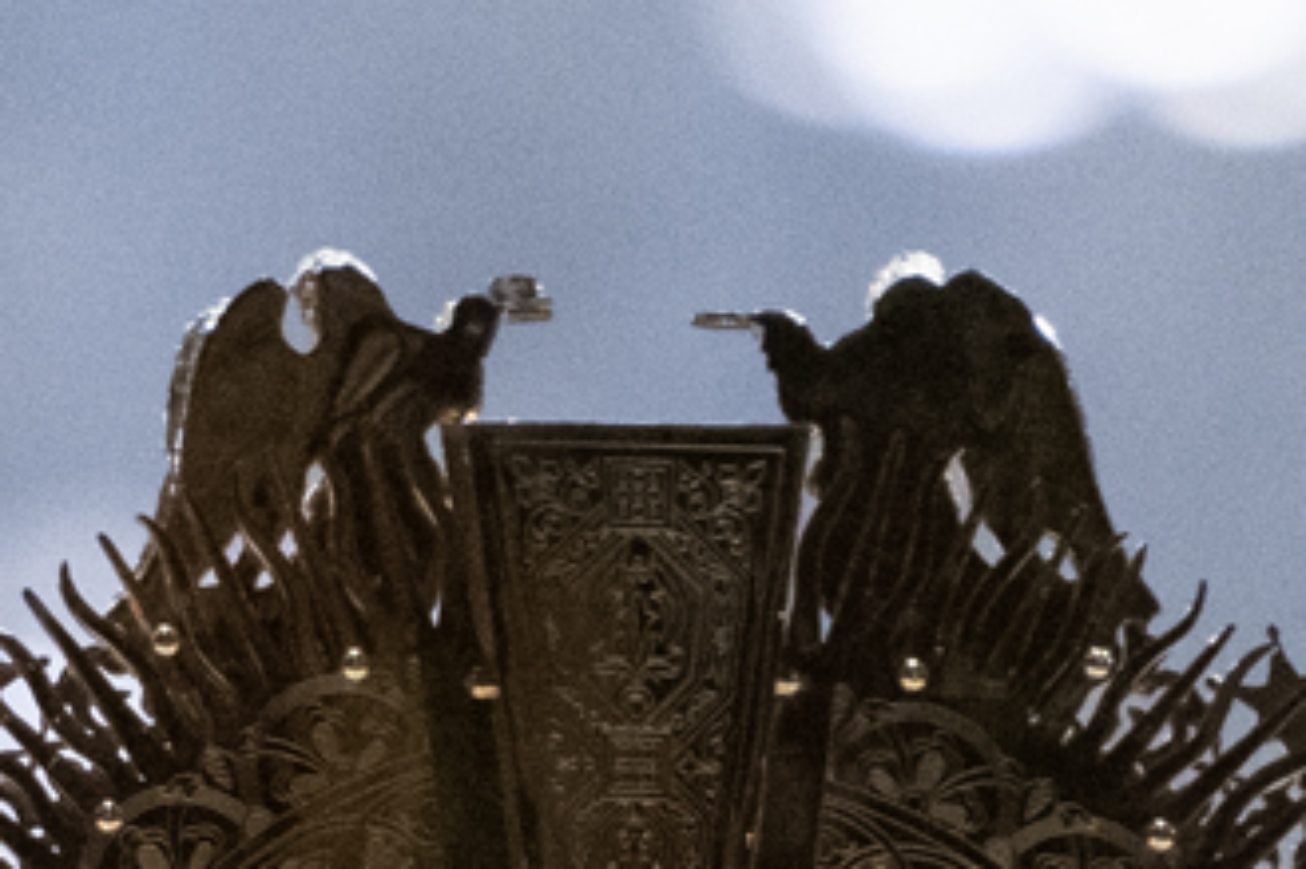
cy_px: 2405
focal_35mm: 1458
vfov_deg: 0.9
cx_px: 625
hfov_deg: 1.4
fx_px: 52864
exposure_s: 1/800
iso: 5000
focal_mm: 200
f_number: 2.8
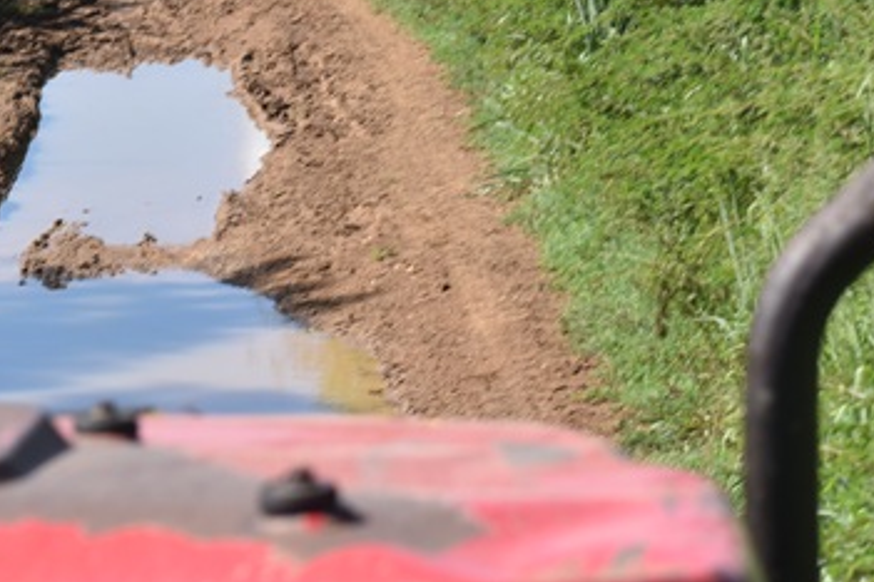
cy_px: 20
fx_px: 5049
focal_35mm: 208
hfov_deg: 9.9
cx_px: 162
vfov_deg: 6.6
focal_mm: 70
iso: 200
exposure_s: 1/640
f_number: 6.3
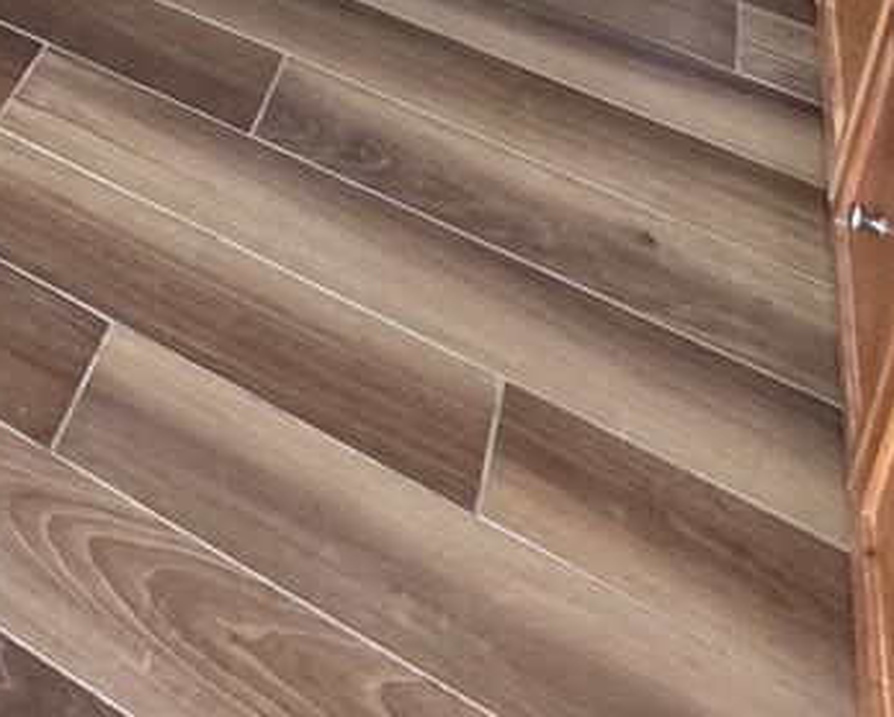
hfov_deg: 24.3
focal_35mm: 63
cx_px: -402
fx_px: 1668
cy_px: -748
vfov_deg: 17.1
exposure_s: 1/99
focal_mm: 2.22
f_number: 2.2
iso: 200
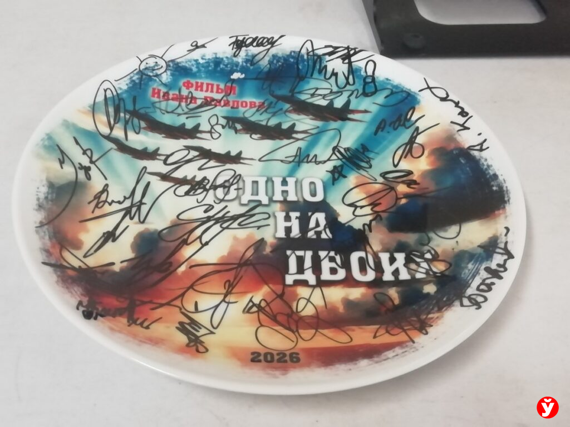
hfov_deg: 47.9
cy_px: 214
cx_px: 285
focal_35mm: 39
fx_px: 642
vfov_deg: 36.8
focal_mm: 3.46
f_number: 2.2
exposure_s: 1/24
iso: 500
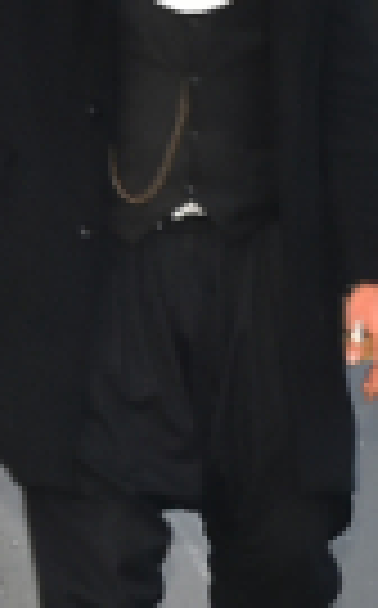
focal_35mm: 525
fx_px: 8681
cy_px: 5
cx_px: 1494
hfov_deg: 2.4
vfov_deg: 4.0
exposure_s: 1/60
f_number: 8
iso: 500
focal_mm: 58
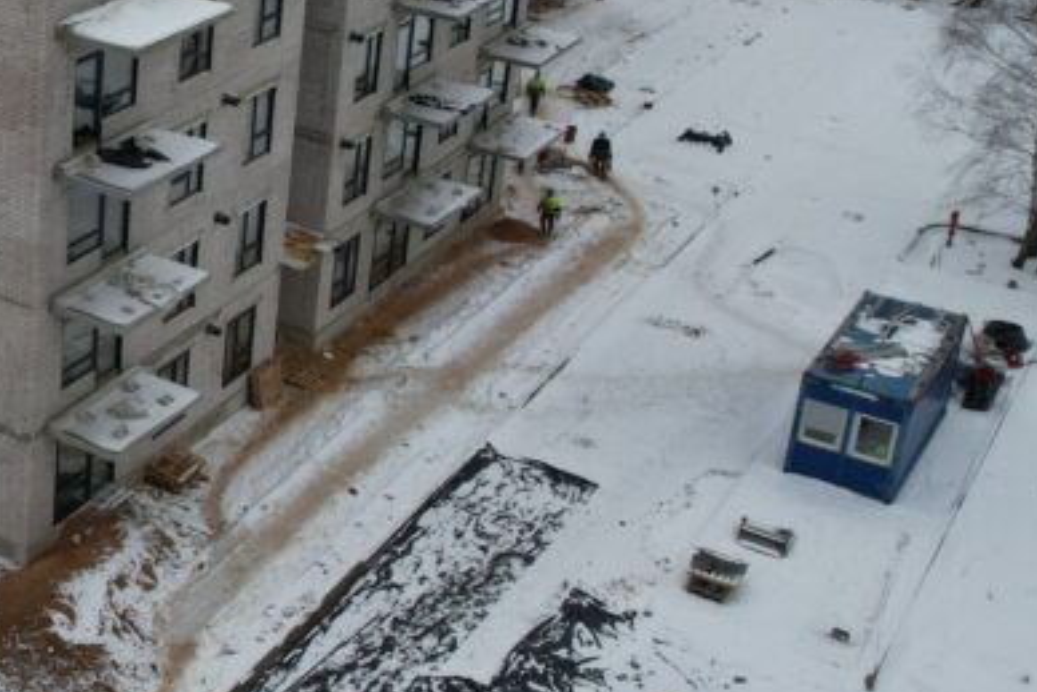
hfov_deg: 30.3
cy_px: 170
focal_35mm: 58
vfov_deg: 23.2
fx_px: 1671
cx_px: -147
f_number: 2.8
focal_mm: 8.38
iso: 100
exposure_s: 1/1000
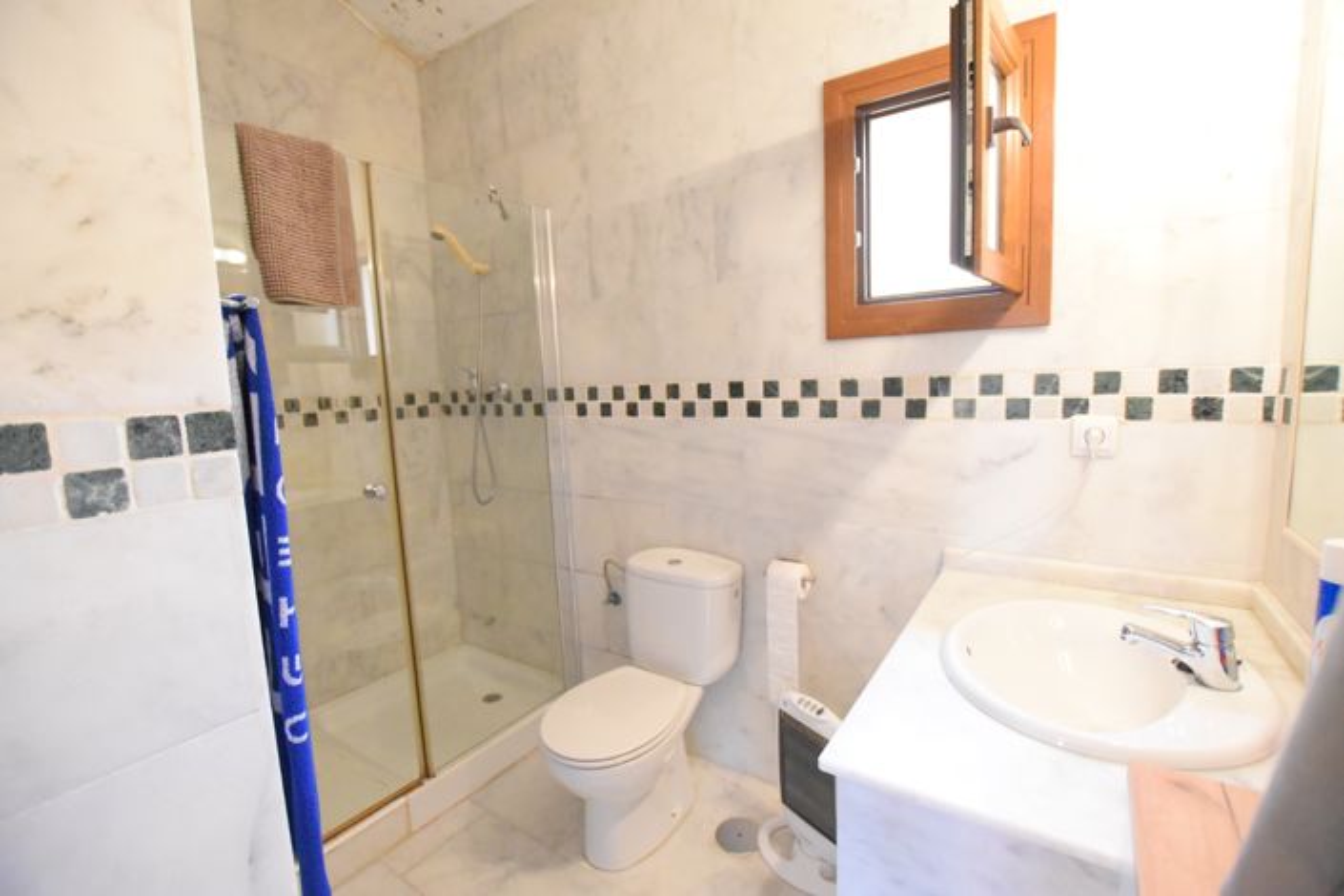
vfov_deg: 77.3
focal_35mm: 15
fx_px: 560
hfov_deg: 100.4
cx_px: 672
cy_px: 448
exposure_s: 1/125
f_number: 3.5
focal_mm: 10
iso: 6400
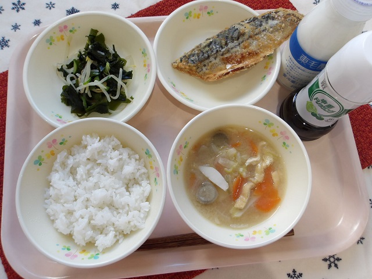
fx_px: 290
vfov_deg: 51.4
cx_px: 186
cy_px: 140
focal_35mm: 27
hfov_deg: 65.3
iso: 100
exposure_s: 1/46
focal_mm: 4.9
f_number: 3
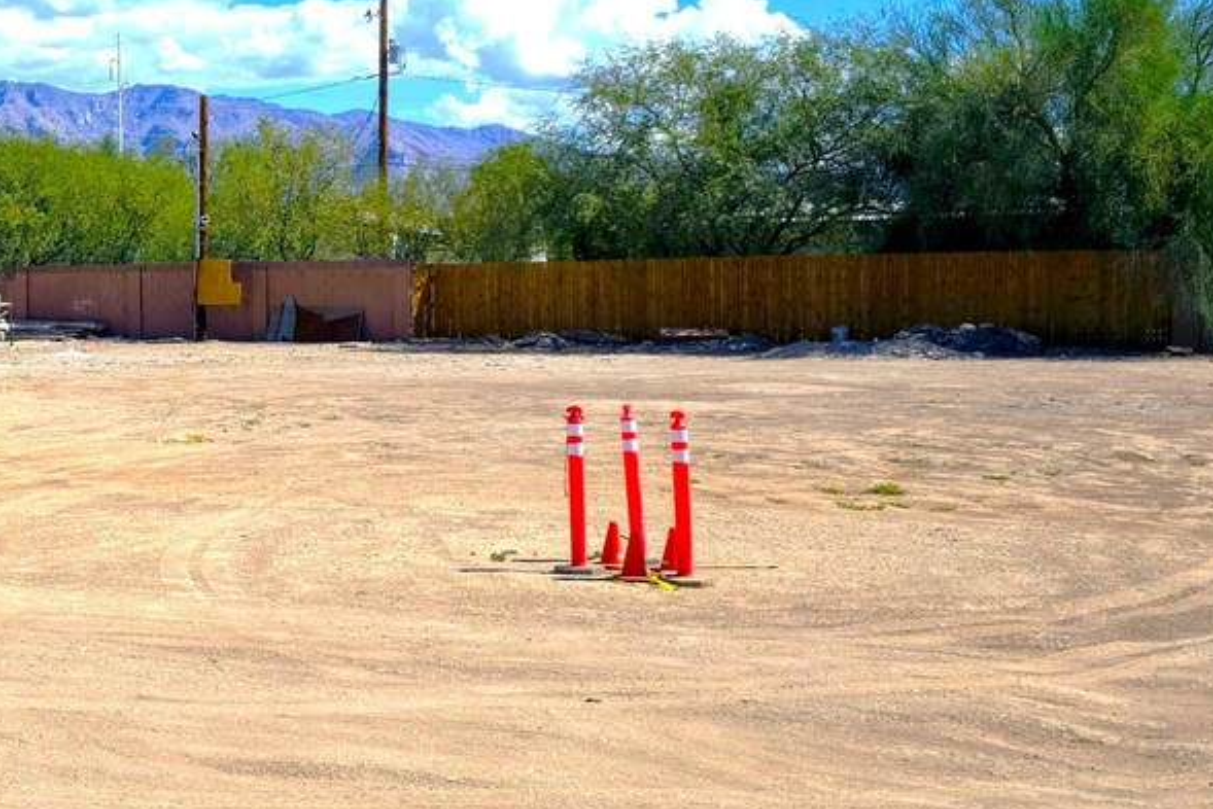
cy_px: 360
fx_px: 1752
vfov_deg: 26.0
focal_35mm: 52
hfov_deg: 34.2
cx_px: -45
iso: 12
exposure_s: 1/738
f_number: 1.7
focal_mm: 6.3
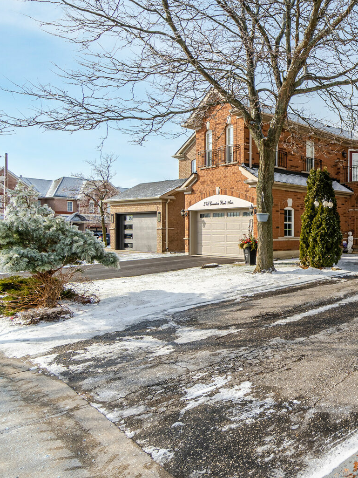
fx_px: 372
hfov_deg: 42.0
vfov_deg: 65.3
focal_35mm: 27
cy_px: 239
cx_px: 382
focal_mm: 10
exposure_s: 1/250
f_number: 7.1
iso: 64
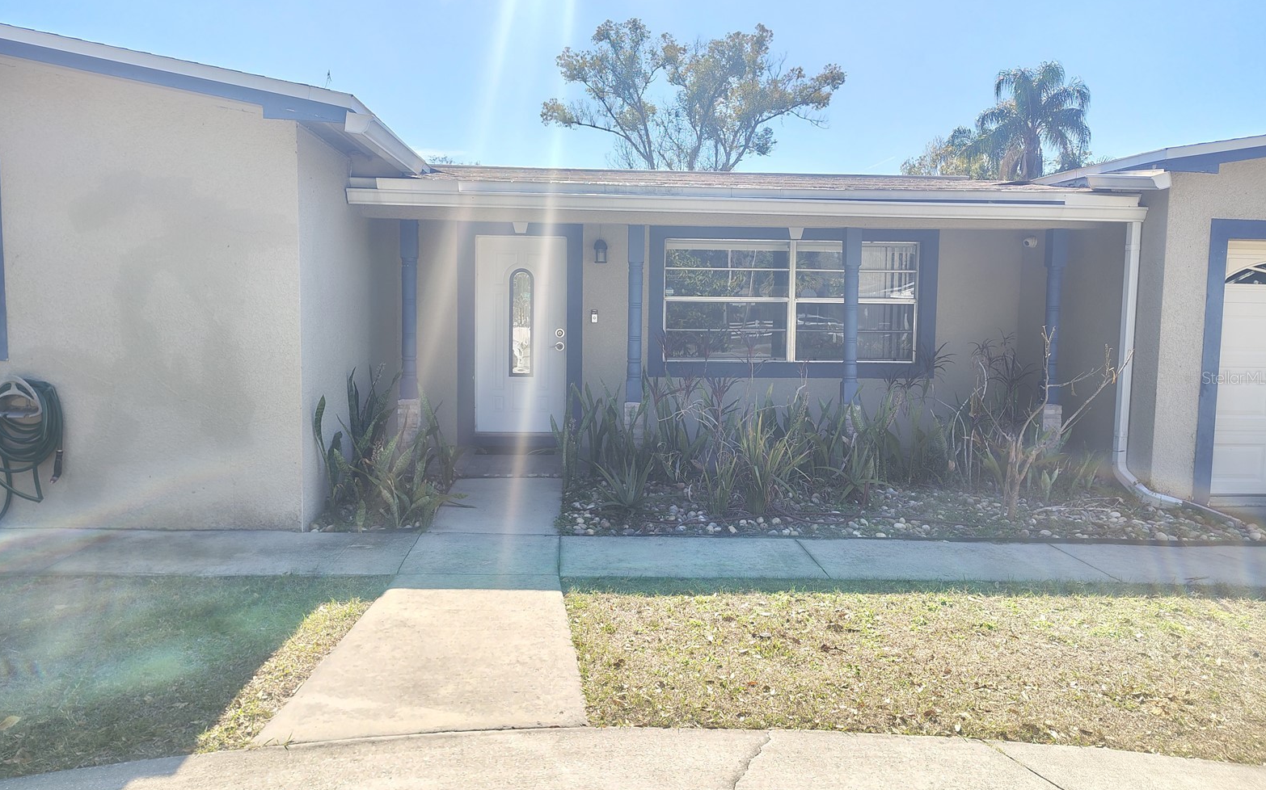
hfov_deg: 70.4
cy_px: 377
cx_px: 631
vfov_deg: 47.6
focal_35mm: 26
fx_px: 897
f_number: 1.8
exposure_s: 1/393
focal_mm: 5.56
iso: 100
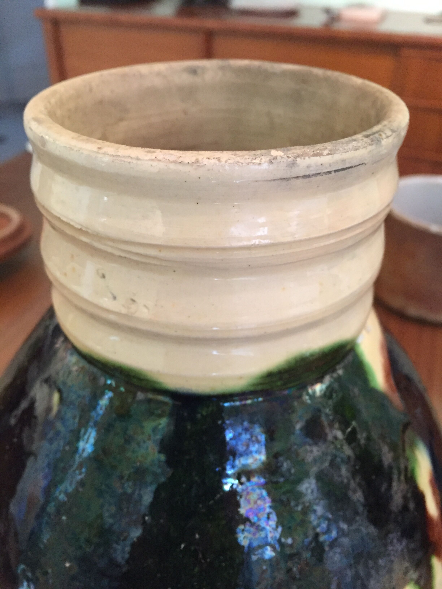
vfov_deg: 61.7
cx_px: 221
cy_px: 294
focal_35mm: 29
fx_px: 494
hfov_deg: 48.2
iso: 250
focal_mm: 4.15
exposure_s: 1/33
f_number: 2.2
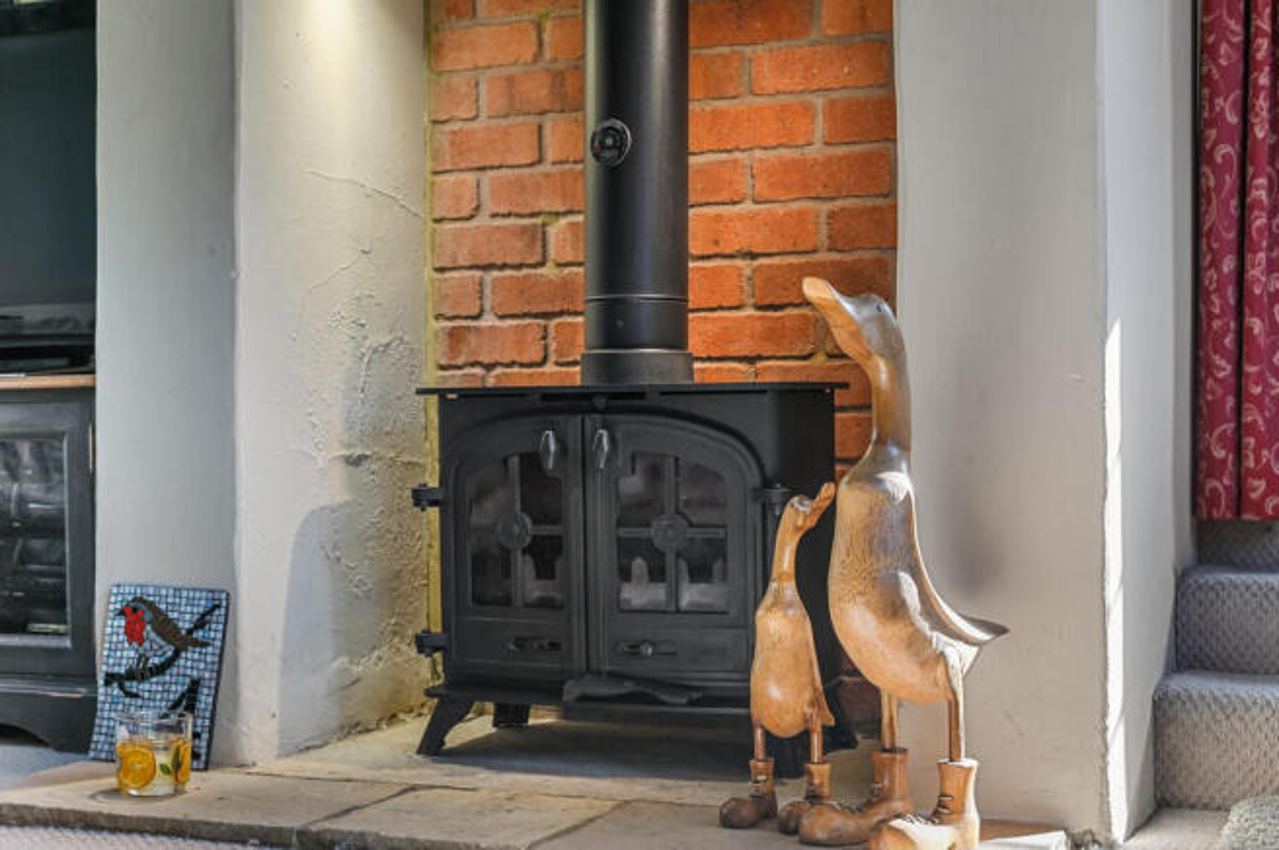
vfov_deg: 26.9
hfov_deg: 39.6
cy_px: 425
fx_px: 1775
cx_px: 640
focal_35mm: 50
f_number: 8
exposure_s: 1/2.5
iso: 400
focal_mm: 50
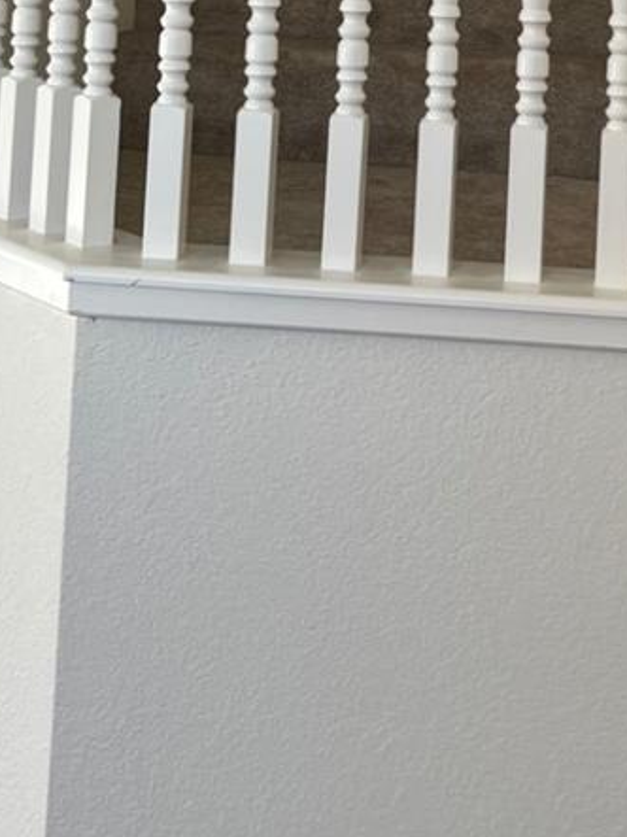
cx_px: 490
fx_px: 2126
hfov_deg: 16.7
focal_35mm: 88
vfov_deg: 19.9
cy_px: -342
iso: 40
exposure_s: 1/122
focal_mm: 5.1
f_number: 1.6
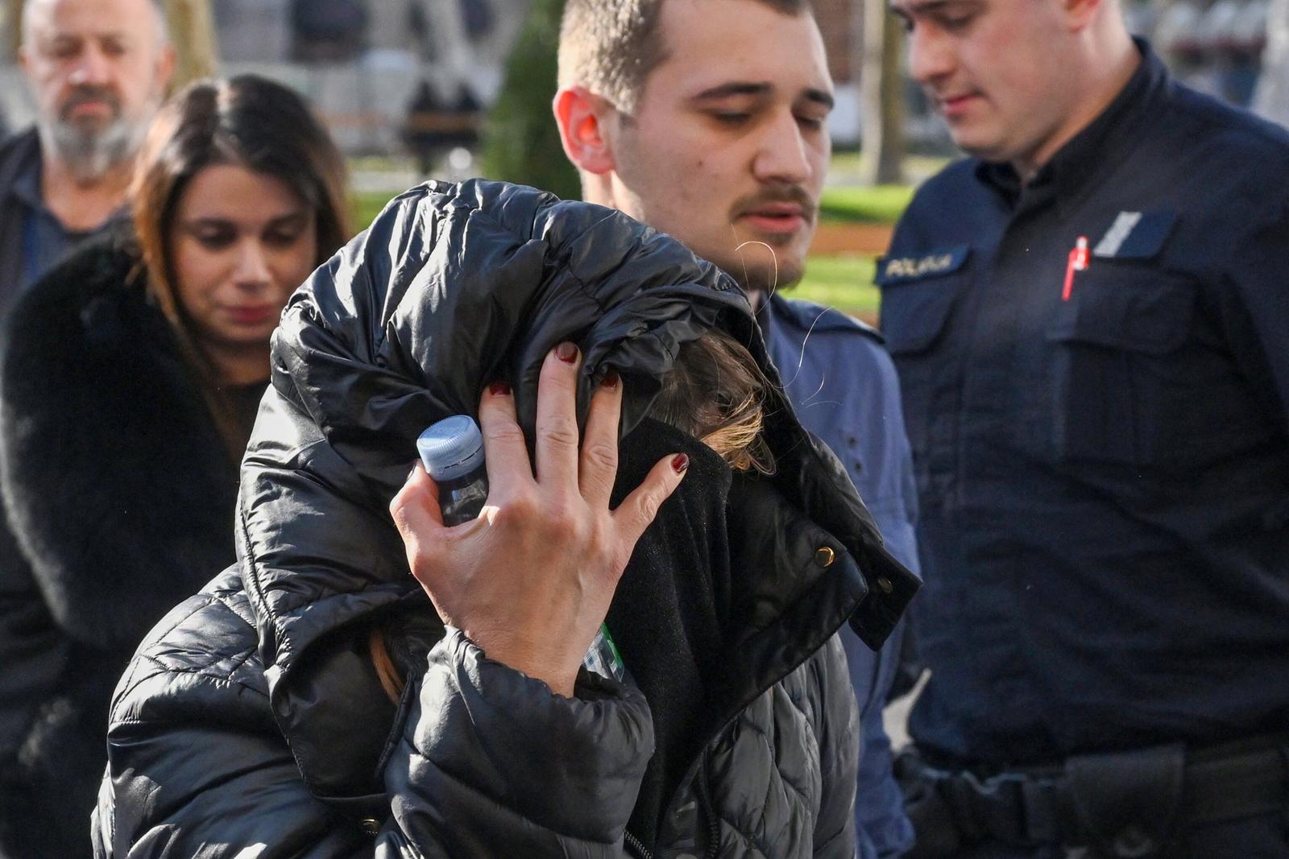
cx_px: 644
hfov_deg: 37.5
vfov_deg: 25.5
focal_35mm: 53
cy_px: 430
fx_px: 1898
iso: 1250
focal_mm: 53
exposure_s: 1/3200
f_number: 4.5
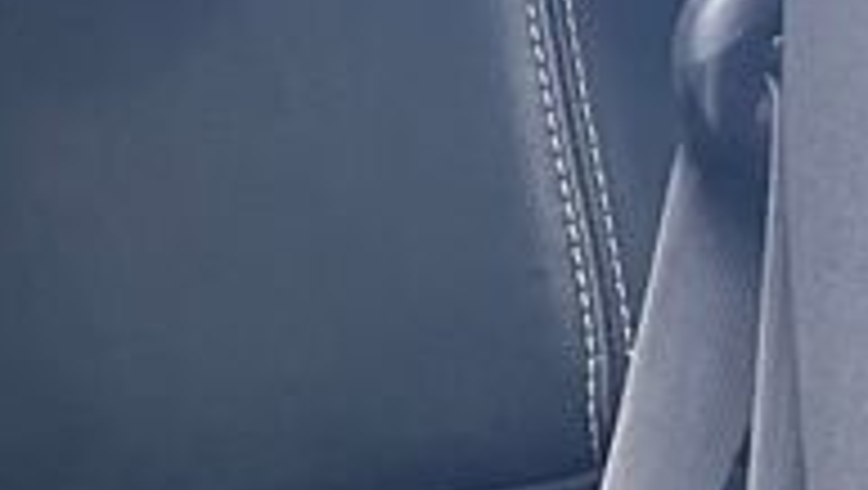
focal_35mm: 150
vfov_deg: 7.0
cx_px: -1309
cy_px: 1618
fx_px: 3456
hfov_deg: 11.5
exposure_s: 1/62
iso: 125
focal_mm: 5.1
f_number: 1.6
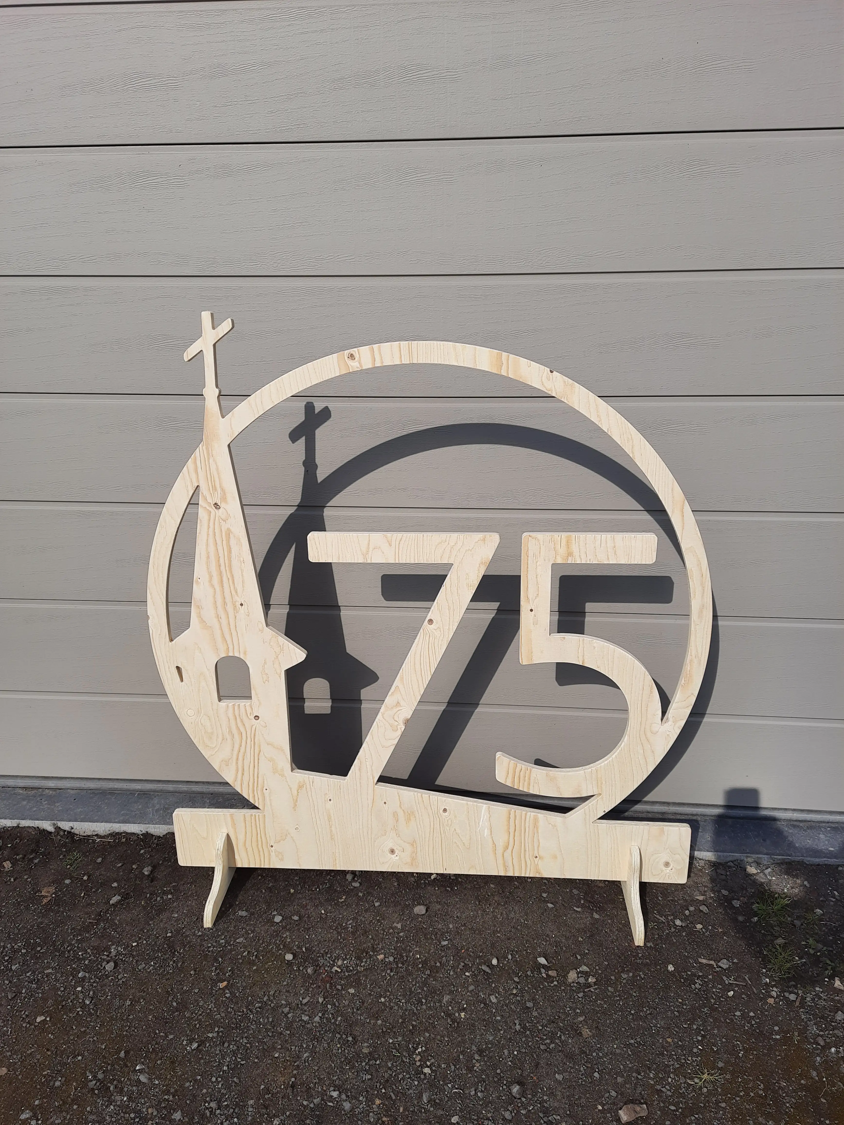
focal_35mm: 24
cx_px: 422
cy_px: 562
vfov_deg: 71.6
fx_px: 780
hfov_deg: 56.8
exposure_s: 1/864
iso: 20
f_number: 1.8
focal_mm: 5.23
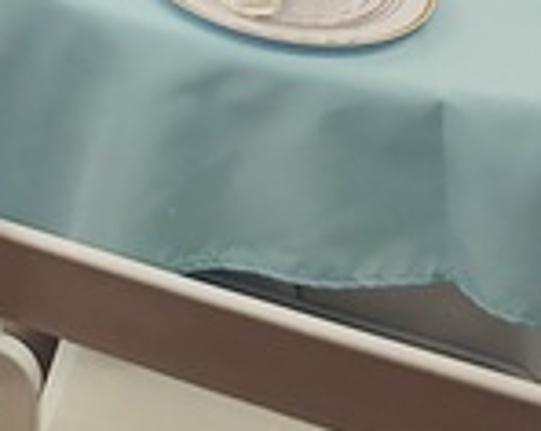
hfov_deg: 18.3
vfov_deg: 13.2
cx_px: -227
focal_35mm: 95
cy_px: -508
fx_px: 1519
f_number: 1.78
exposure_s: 1/40
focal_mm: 6.86
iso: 800
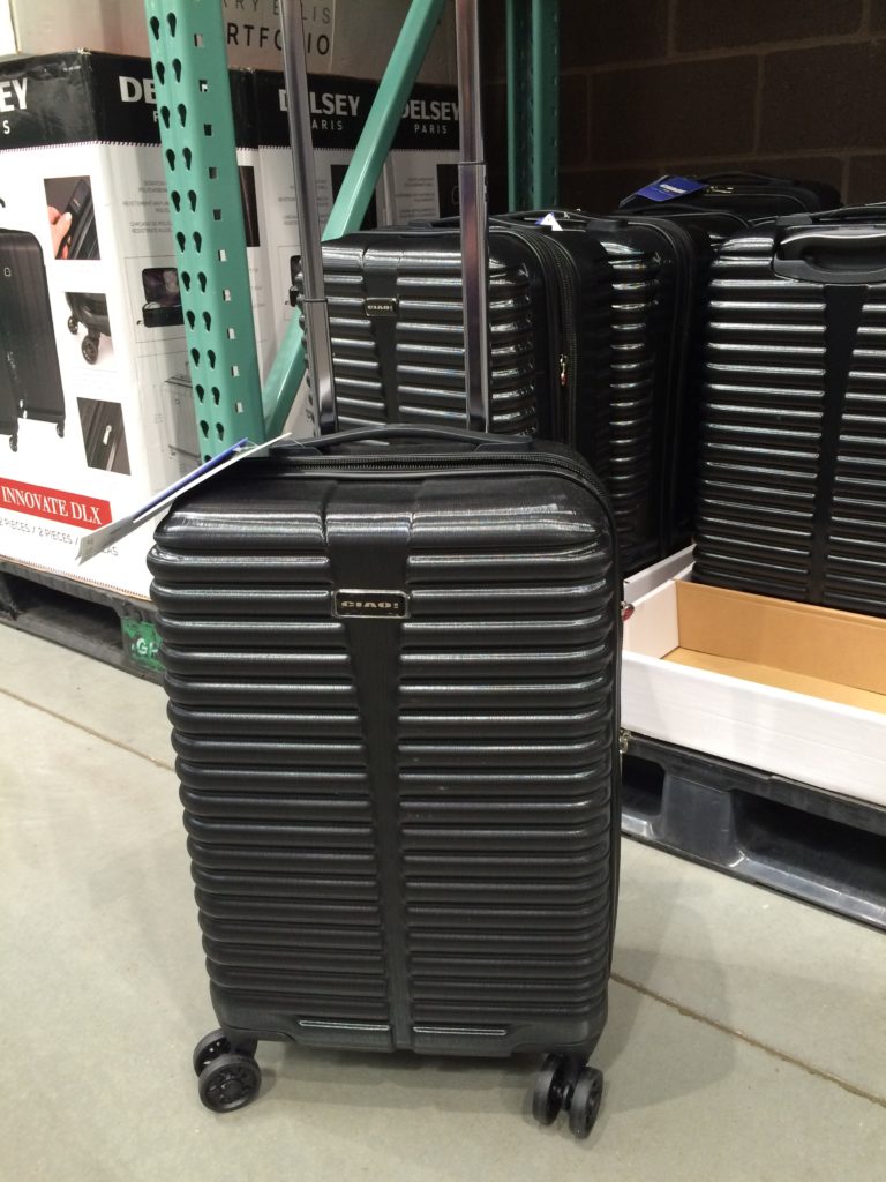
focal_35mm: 29
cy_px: 591
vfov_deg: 61.7
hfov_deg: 48.2
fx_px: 990
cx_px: 443
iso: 125
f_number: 2.2
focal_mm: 4.15
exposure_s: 1/30
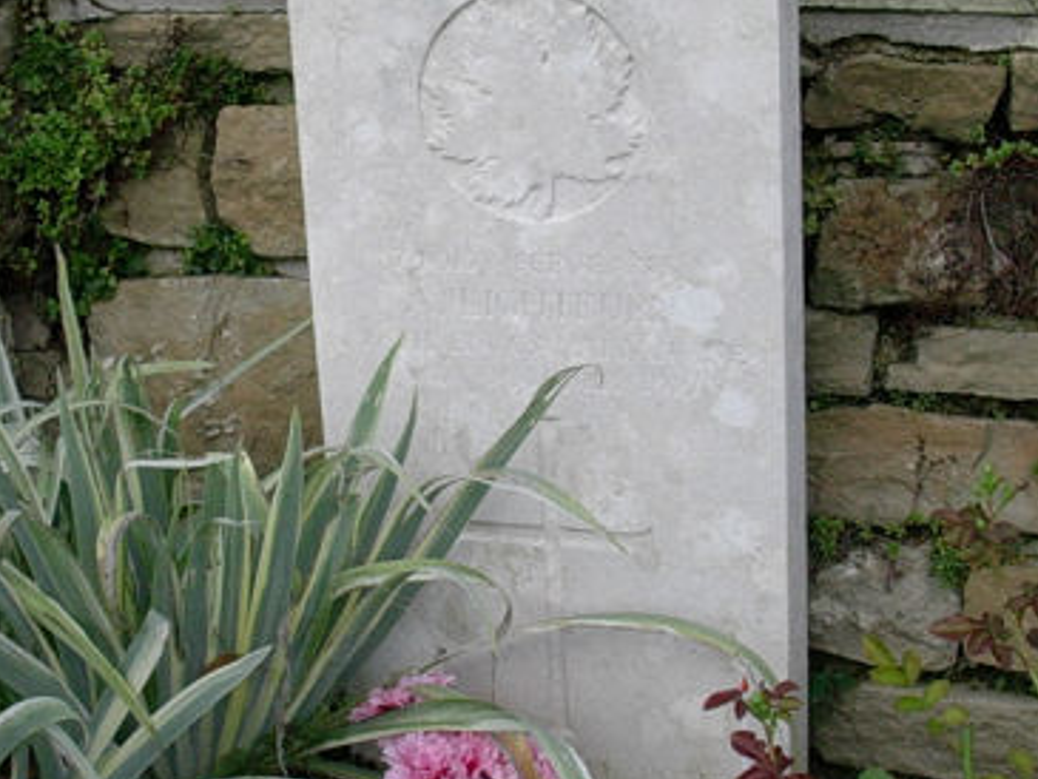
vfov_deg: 19.9
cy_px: 432
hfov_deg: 26.2
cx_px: 390
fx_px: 2220
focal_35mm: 74
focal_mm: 6.7
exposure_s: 1/271
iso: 70
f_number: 5.8
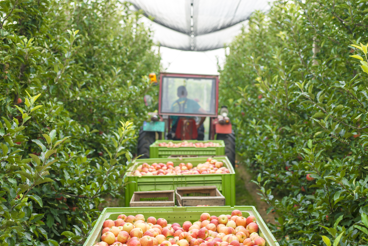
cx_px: 190
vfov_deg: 22.6
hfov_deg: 33.4
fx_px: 613
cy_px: 106
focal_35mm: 60
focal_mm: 50
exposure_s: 1/640
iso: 160
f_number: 2.8
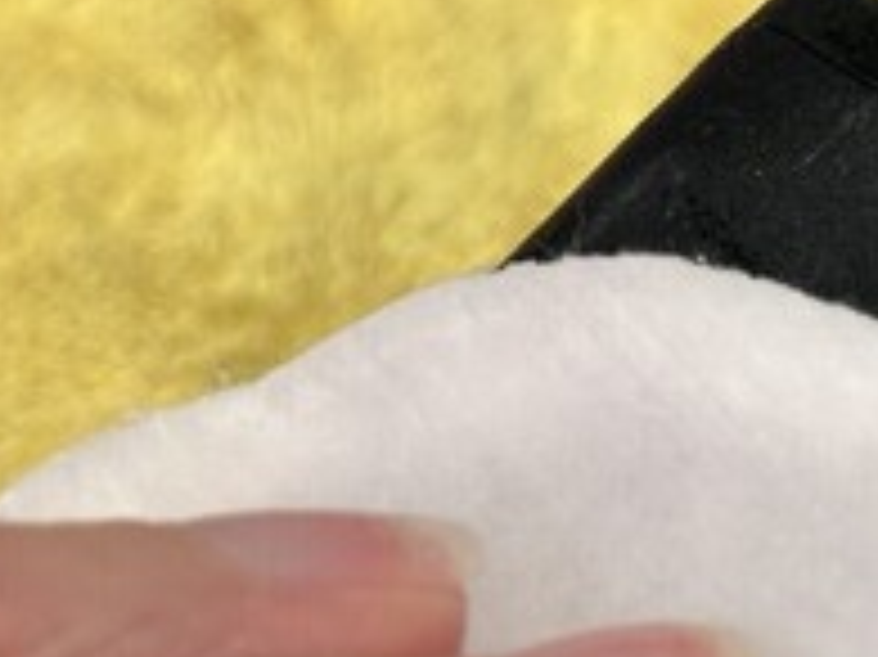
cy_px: 724
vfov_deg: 9.9
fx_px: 3752
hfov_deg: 13.0
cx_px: 1013
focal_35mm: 148
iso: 100
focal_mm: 6.86
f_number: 1.78
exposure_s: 1/50
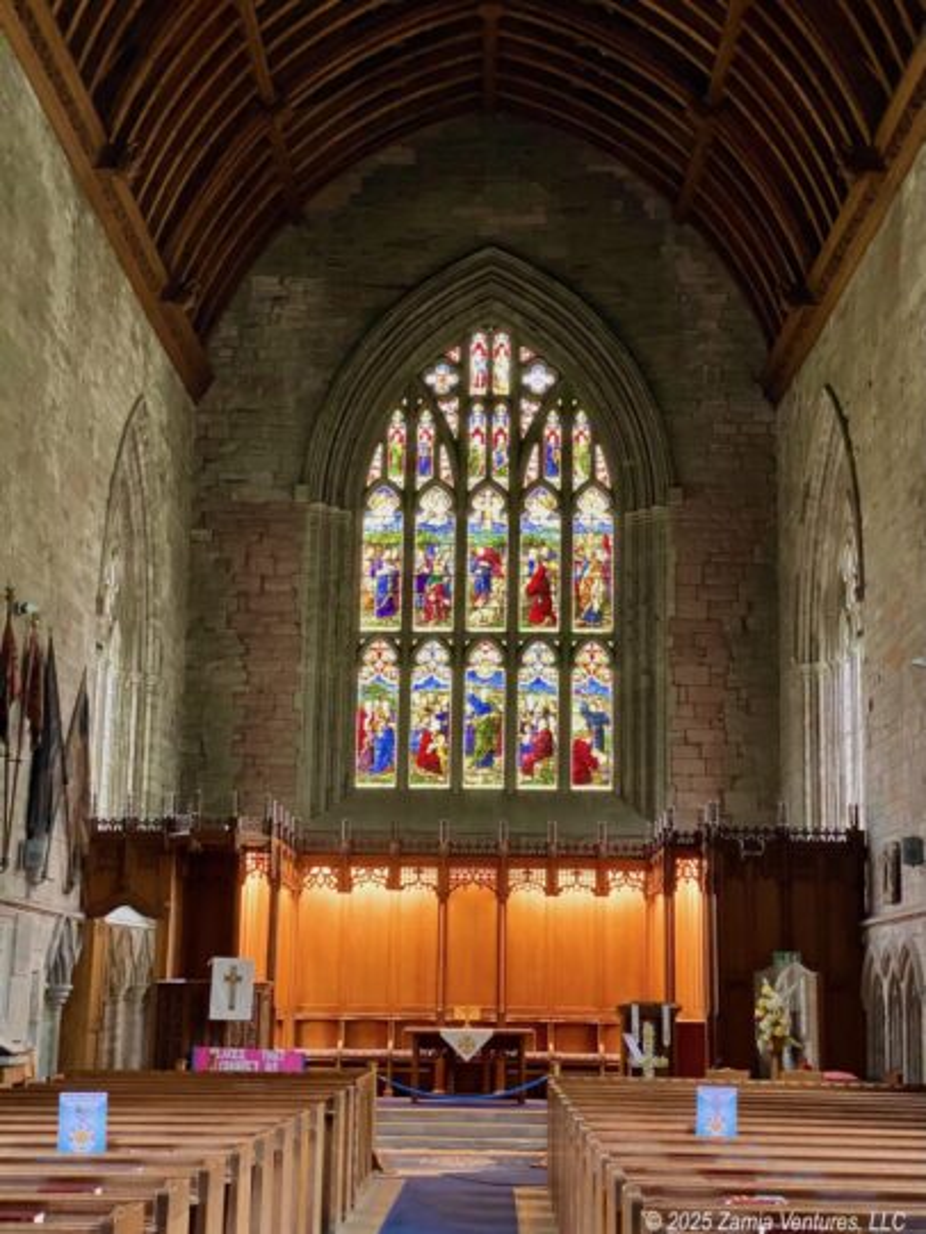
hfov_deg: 28.0
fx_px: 1854
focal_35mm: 52
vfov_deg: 36.8
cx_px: 463
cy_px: 617
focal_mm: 6
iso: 800
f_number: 2
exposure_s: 1/31
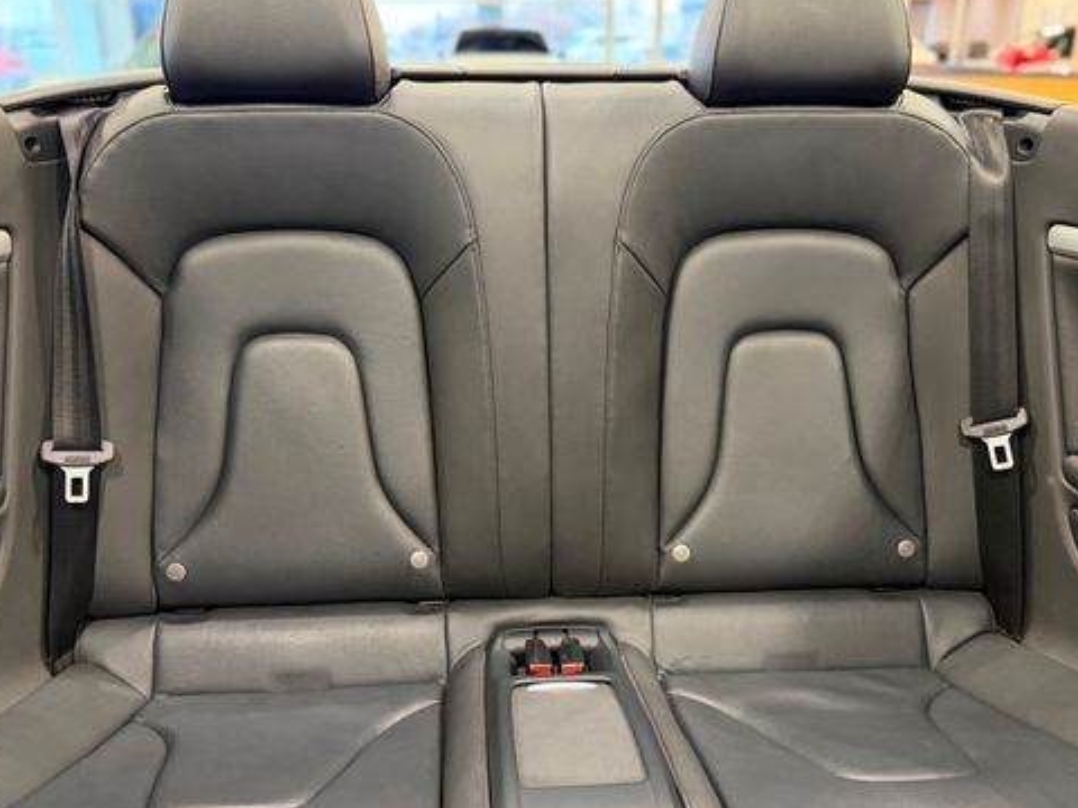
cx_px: 559
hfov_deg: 56.8
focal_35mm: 32
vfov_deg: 44.1
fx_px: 997
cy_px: 456
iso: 500
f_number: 1.78
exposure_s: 1/60
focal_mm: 6.76
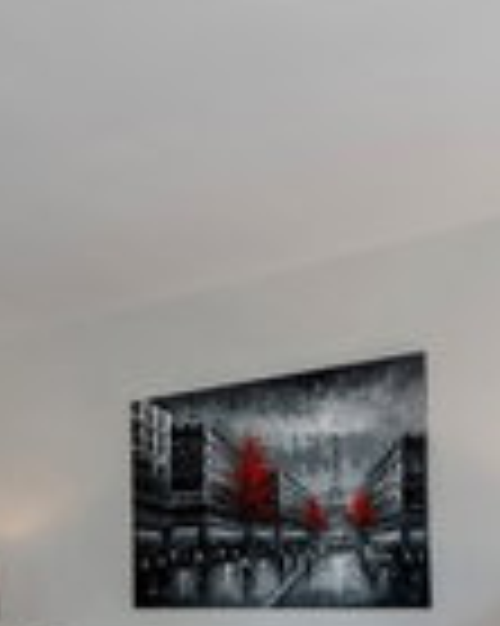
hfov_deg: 26.1
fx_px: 963
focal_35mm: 52
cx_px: -95
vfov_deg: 33.8
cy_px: 581
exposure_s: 1/6
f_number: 8
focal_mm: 16
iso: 200
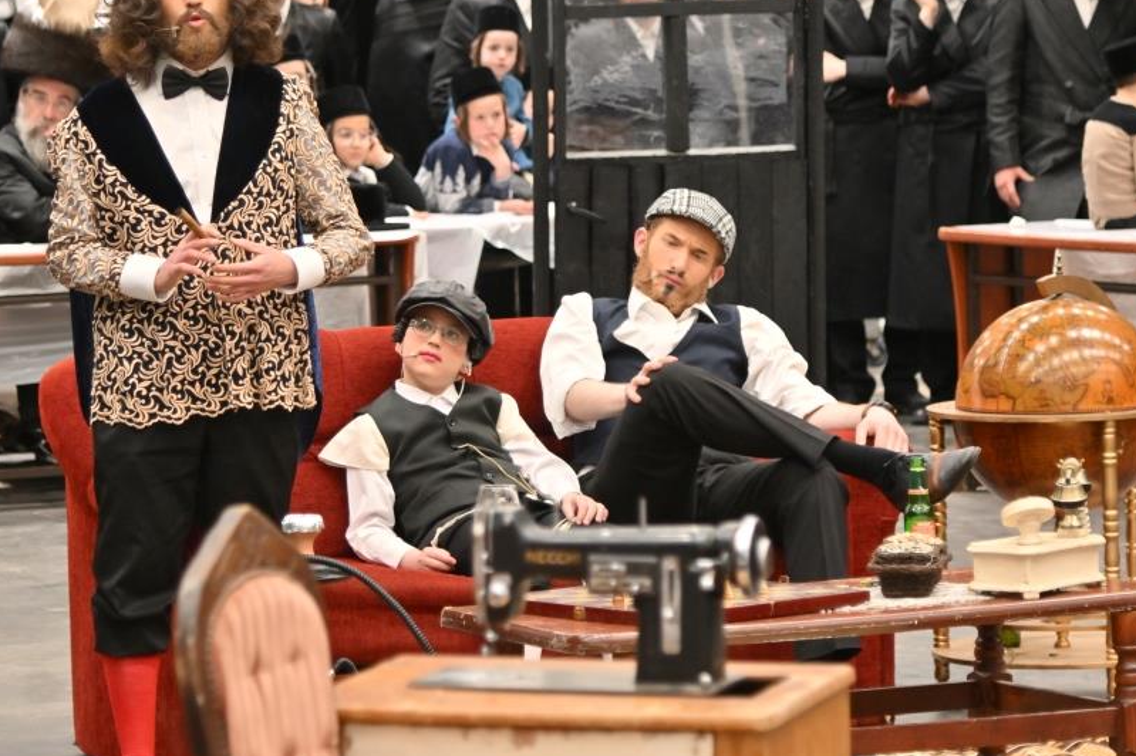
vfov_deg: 7.5
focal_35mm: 182
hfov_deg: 11.3
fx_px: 5740
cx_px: 473
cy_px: 283
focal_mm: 95
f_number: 4
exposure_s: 1/250
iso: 500
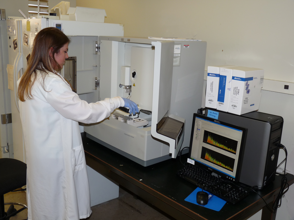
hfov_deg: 50.1
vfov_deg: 38.7
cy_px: 110
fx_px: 314
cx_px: 147
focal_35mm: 37
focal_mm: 6.5
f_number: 3
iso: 100
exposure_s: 1/30
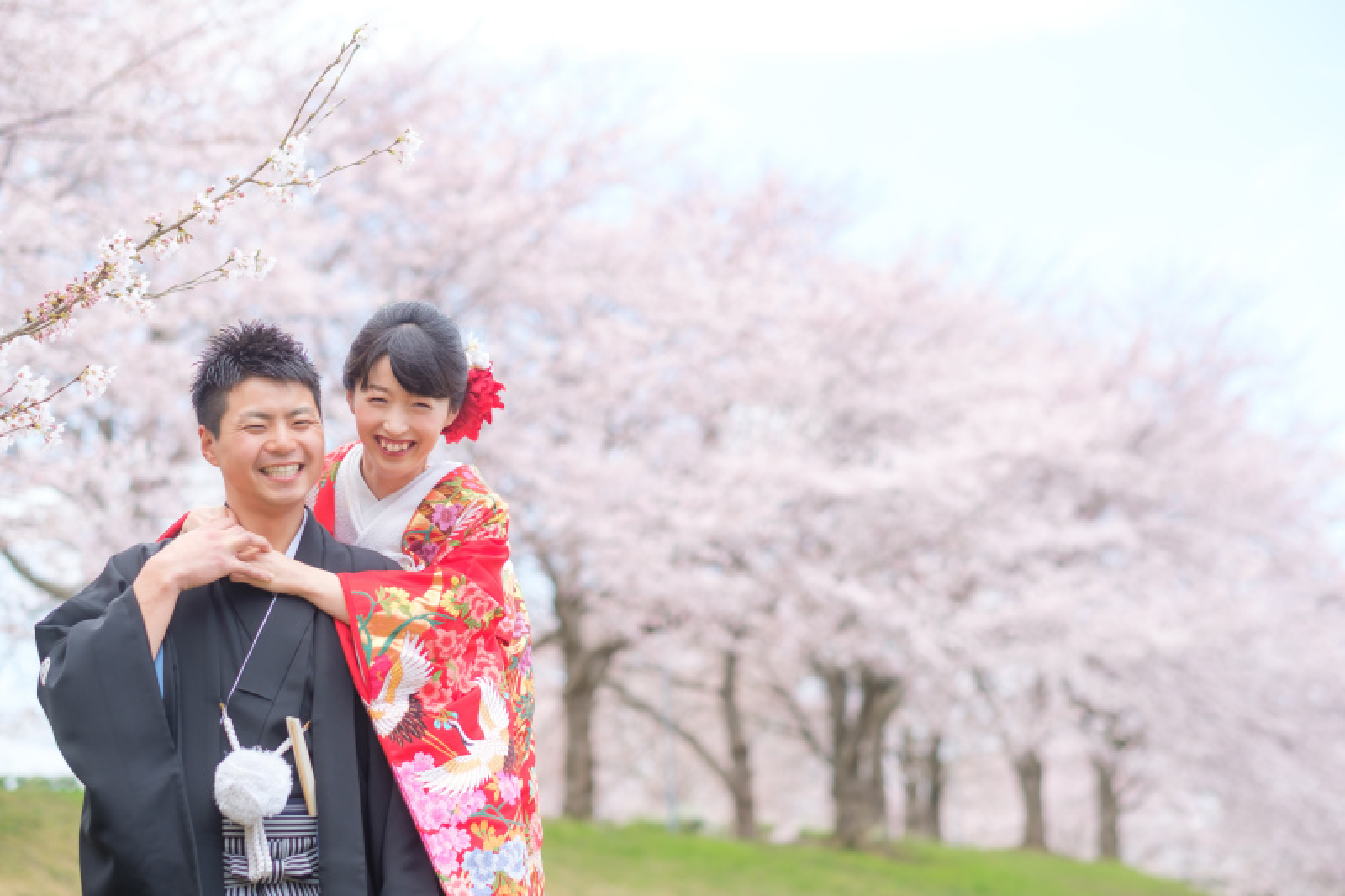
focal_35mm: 84
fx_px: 3137
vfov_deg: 16.3
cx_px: 672
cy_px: 448
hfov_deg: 24.2
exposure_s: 1/1250
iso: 200
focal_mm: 56
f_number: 2
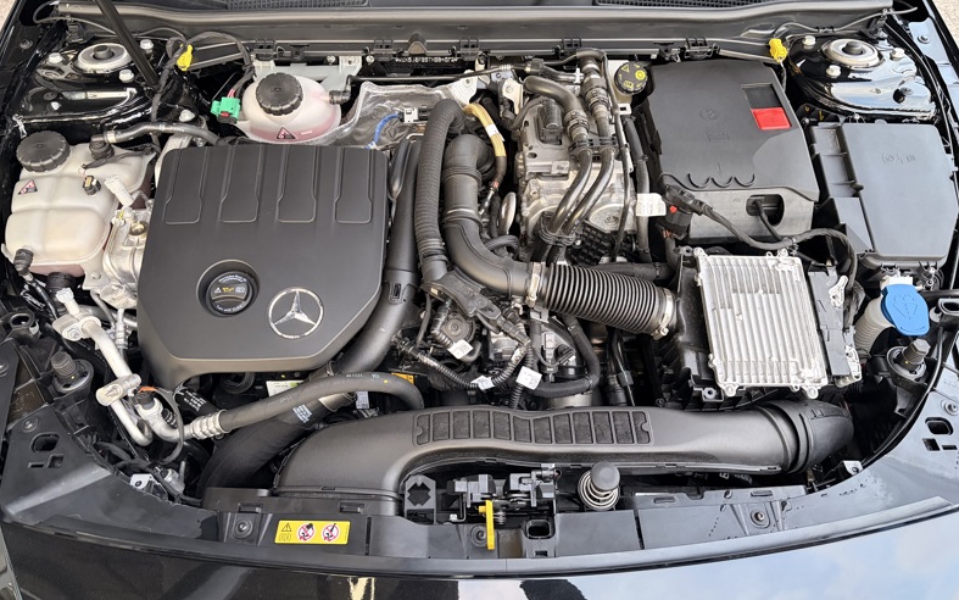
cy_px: 249
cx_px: 475
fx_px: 732
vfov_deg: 44.4
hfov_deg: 66.5
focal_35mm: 28
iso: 500
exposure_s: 1/50
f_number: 1.6
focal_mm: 5.96
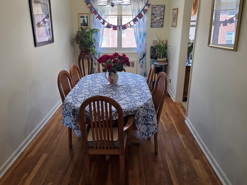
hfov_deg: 63.4
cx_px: 115
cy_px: 88
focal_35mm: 28
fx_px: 200
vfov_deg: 49.7
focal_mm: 6.3
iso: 100
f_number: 1.7
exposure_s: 1/120
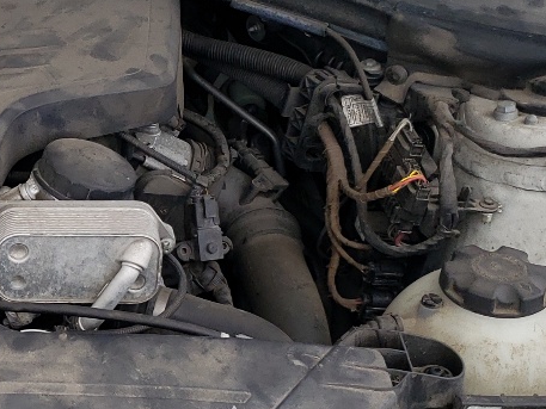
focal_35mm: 91
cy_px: 256
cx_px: -18
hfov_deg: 20.7
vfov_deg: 16.2
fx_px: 1436
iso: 50
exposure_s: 1/1250
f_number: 1.5
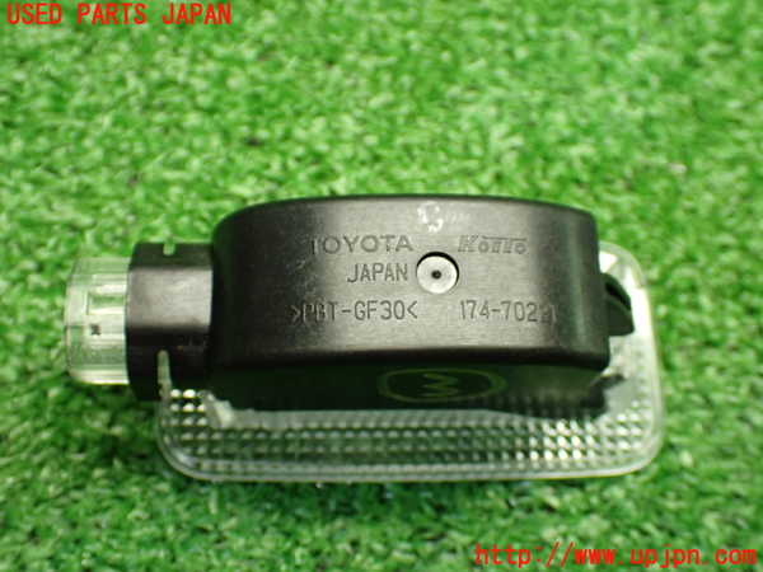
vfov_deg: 32.9
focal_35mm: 44
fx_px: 970
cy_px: 286
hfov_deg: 42.9
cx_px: 382
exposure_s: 1/60
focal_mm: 7.84
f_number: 2.9
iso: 800
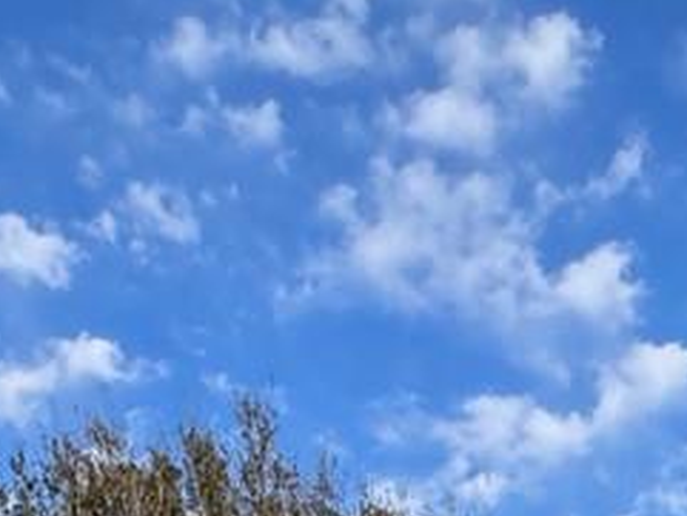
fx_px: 1847
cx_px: 479
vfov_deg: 10.9
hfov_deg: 21.0
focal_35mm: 93
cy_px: 1522
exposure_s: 1/1976
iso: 50
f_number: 2.2
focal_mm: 2.22
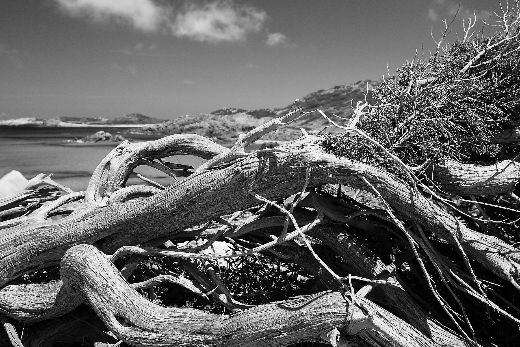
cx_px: 239
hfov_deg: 61.8
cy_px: 130
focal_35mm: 30
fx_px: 433
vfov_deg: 43.3
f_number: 6.4
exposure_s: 1/550
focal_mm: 15
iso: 200
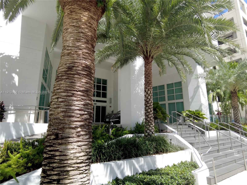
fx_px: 143
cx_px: 124
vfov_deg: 66.0
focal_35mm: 20
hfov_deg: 81.7
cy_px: 92
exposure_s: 1/640
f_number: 1.8
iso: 100
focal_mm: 4.4
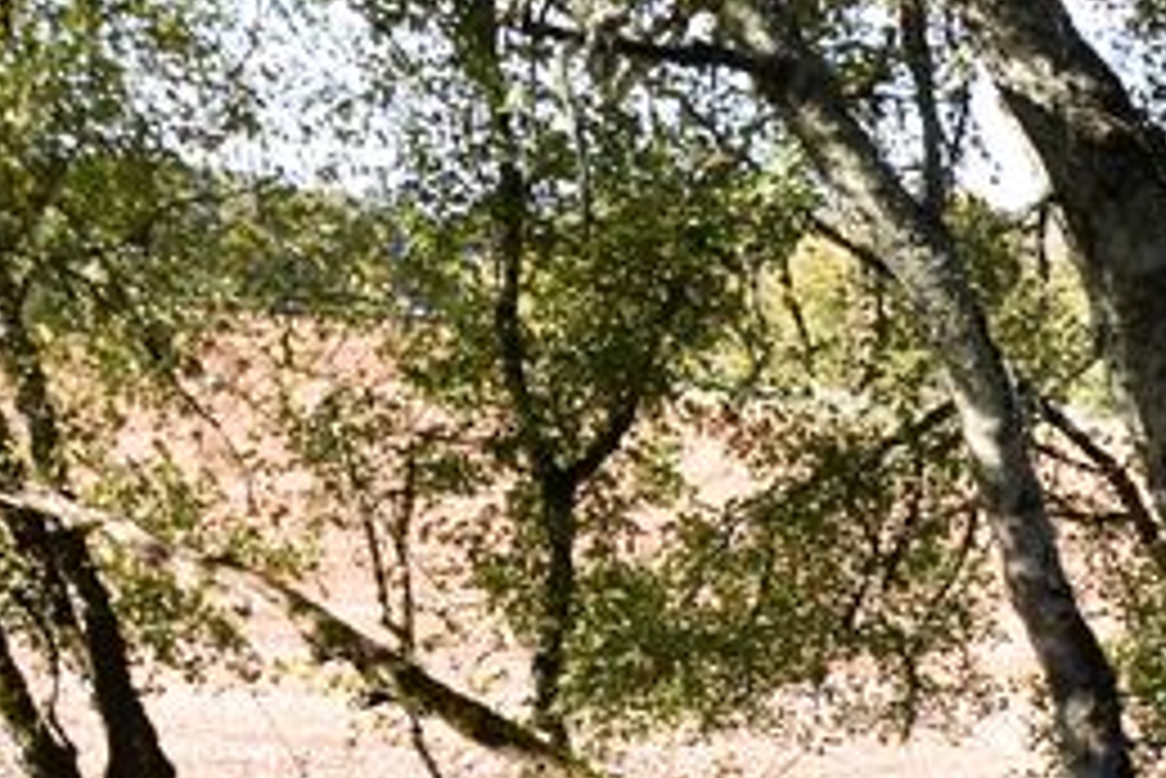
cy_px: 1385
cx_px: 1315
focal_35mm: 79
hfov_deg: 23.9
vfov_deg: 15.1
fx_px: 2561
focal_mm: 13
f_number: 7.1
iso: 400
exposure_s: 1/200
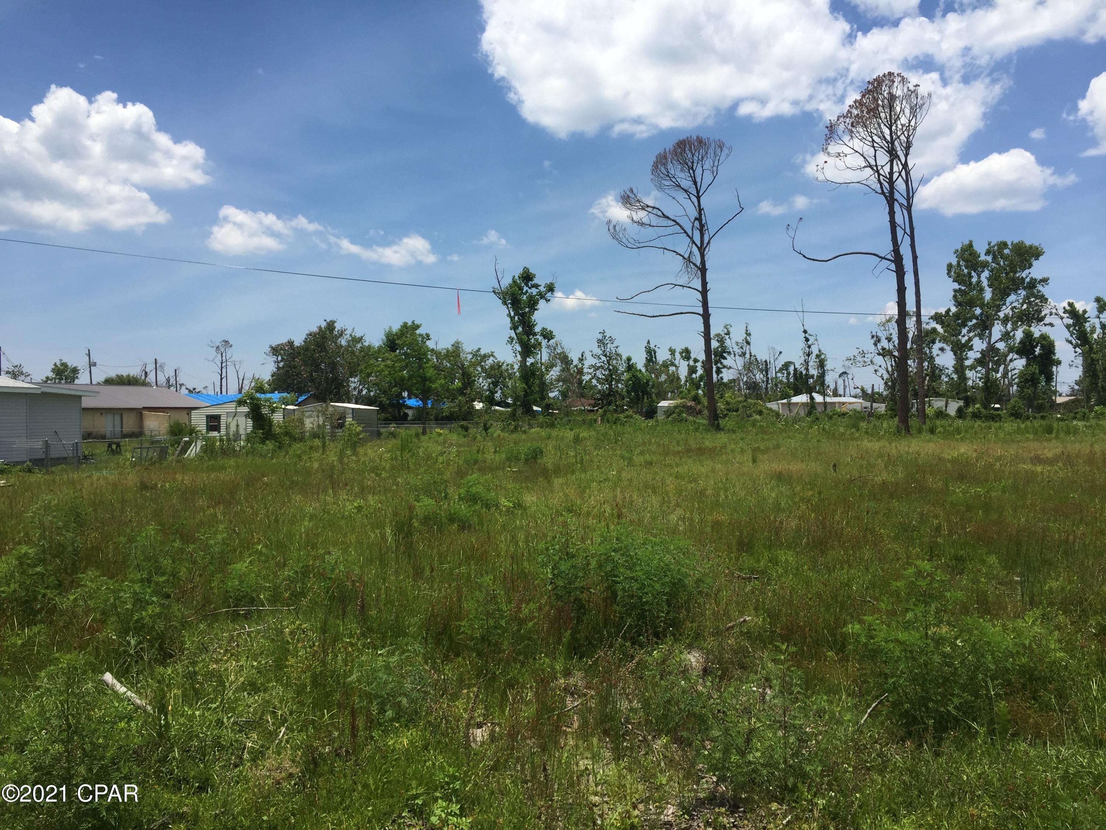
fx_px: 927
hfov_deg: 61.7
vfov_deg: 48.2
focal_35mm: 29
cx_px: 553
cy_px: 415
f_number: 2.2
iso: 32
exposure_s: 1/2083
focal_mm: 4.15
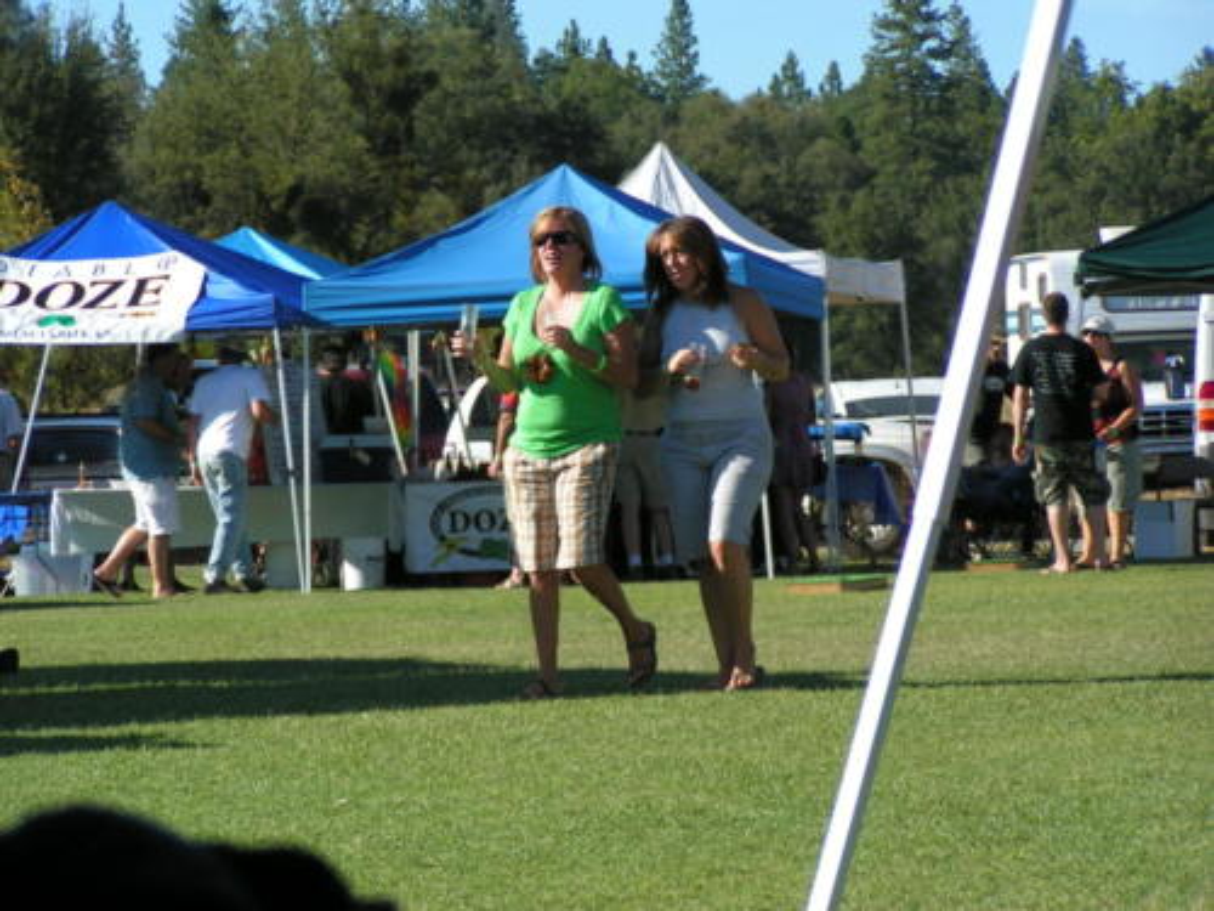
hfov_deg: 11.0
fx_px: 6313
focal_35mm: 180
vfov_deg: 8.2
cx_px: 607
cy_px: 456
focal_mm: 27.5
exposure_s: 1/800
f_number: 3.5
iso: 50
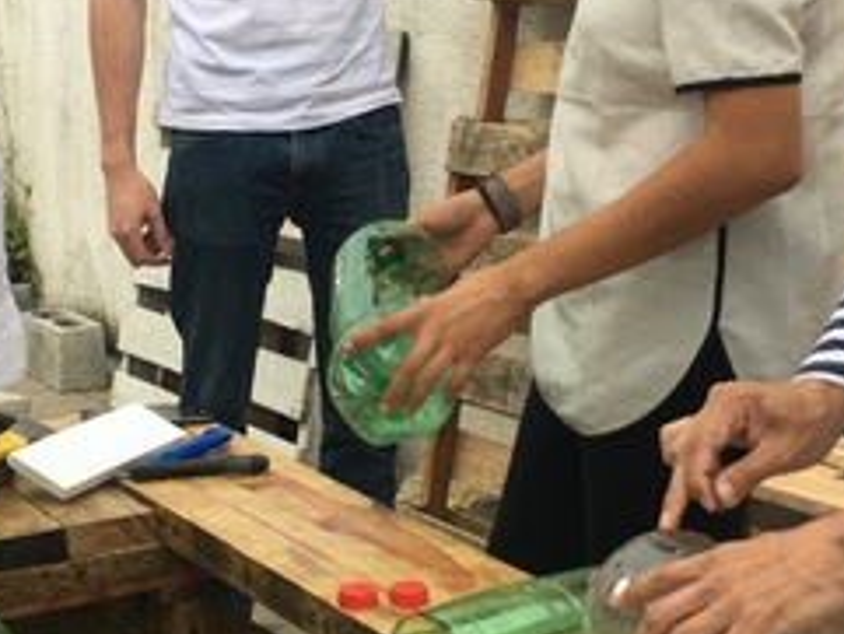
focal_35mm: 77
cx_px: 396
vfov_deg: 19.2
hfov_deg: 25.3
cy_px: 312
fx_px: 1878
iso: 40
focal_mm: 4.15
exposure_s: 1/120
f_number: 2.2
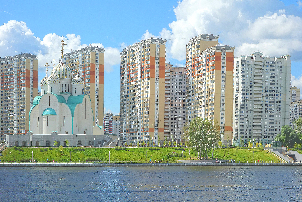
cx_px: 151
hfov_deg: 31.9
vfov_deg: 21.6
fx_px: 528
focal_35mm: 63
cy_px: 101
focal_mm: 23.27
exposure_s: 1/1000
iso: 400
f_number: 8
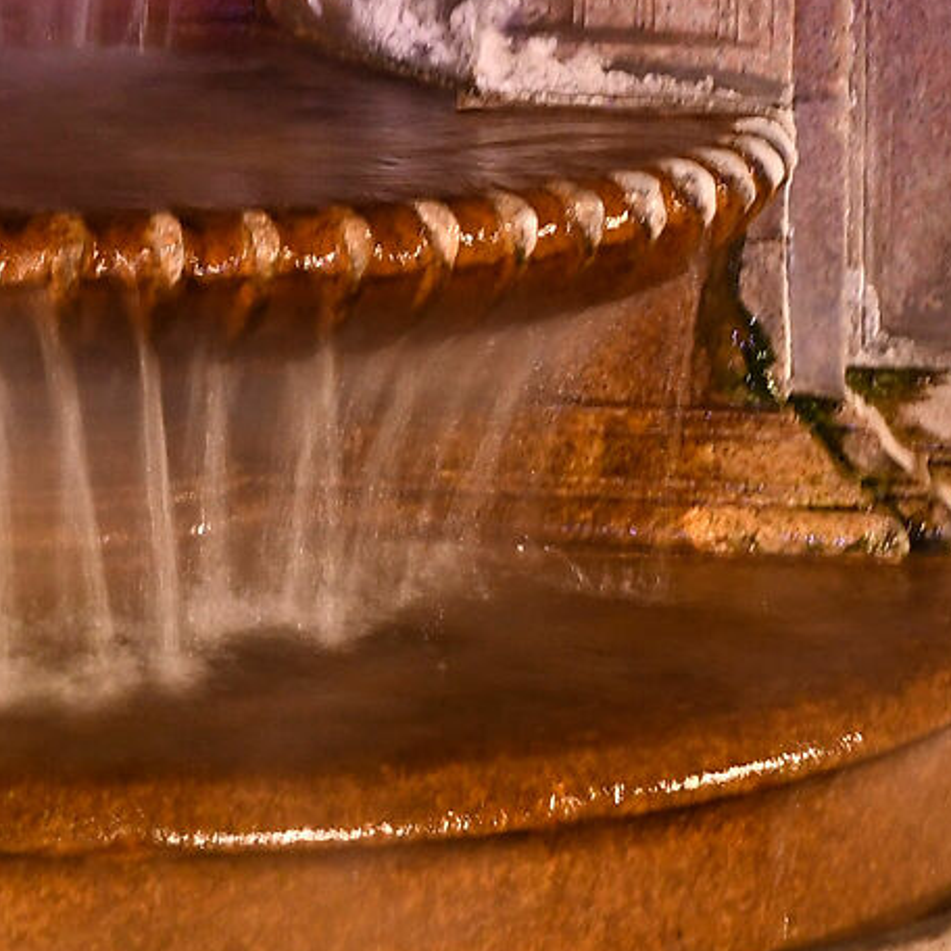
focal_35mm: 161
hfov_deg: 10.8
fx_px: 5004
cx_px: 44
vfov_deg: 10.6
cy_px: -244
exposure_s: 1/5
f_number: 4.5
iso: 1000
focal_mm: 24
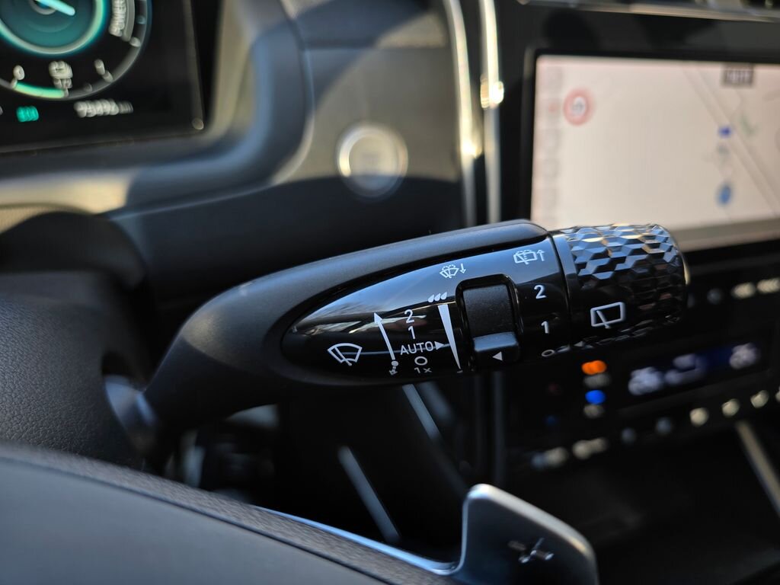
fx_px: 518
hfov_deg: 73.9
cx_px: 390
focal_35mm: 23
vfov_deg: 58.9
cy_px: 292
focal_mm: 6.3
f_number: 1.7
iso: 20
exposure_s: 1/50
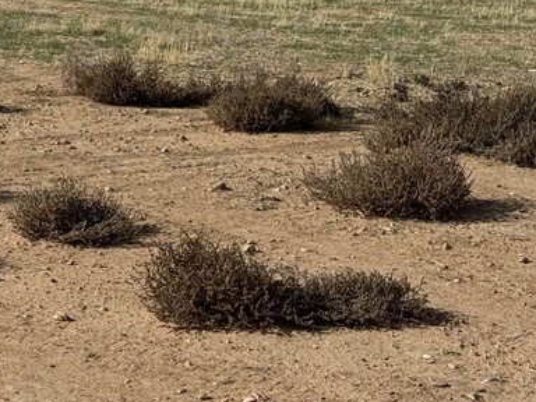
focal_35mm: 128
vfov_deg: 11.3
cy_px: -126
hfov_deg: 15.4
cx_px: 169
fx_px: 1982
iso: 80
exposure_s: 1/9009
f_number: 1.78
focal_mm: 6.76
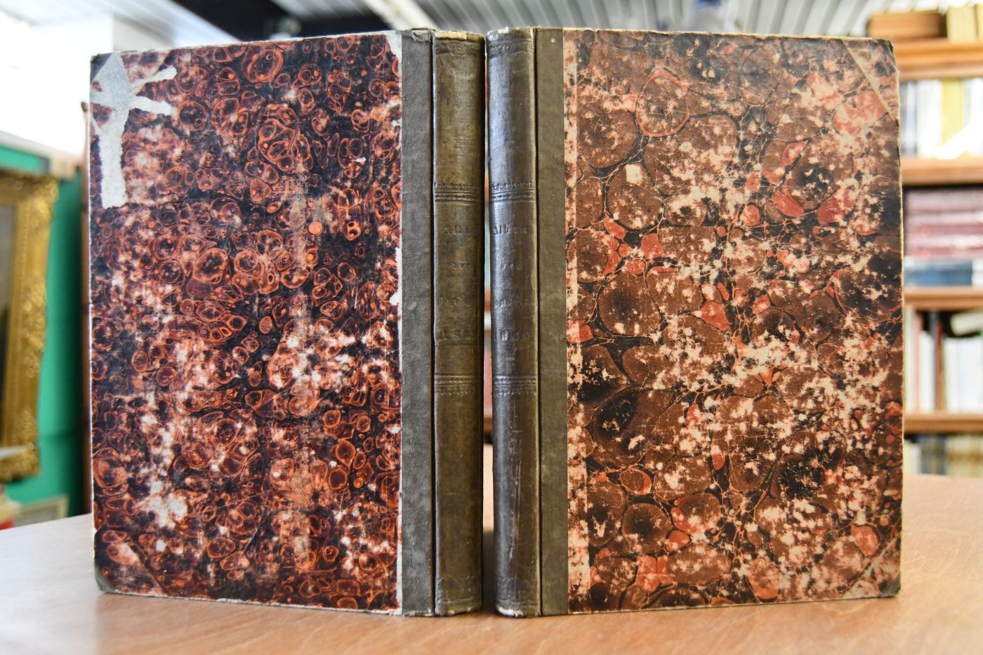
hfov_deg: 55.8
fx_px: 928
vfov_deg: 38.9
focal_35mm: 34
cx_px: 492
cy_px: 328
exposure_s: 1/100
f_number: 3.8
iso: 3200
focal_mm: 23
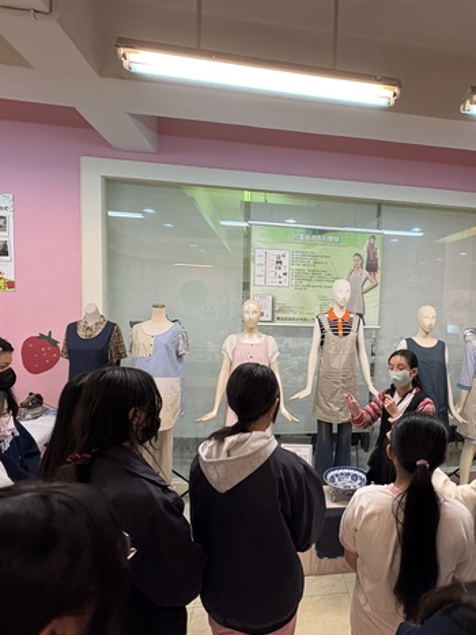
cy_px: 332
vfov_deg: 79.0
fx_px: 385
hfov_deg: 61.4
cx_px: 328
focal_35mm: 21
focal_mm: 2.22
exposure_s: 1/60
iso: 160
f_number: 2.2
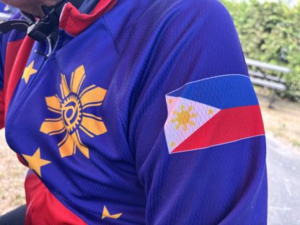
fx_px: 225
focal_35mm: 26
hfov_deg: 67.3
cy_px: 112
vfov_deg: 53.1
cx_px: 150
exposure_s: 1/171
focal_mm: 5.96
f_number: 1.6
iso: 50
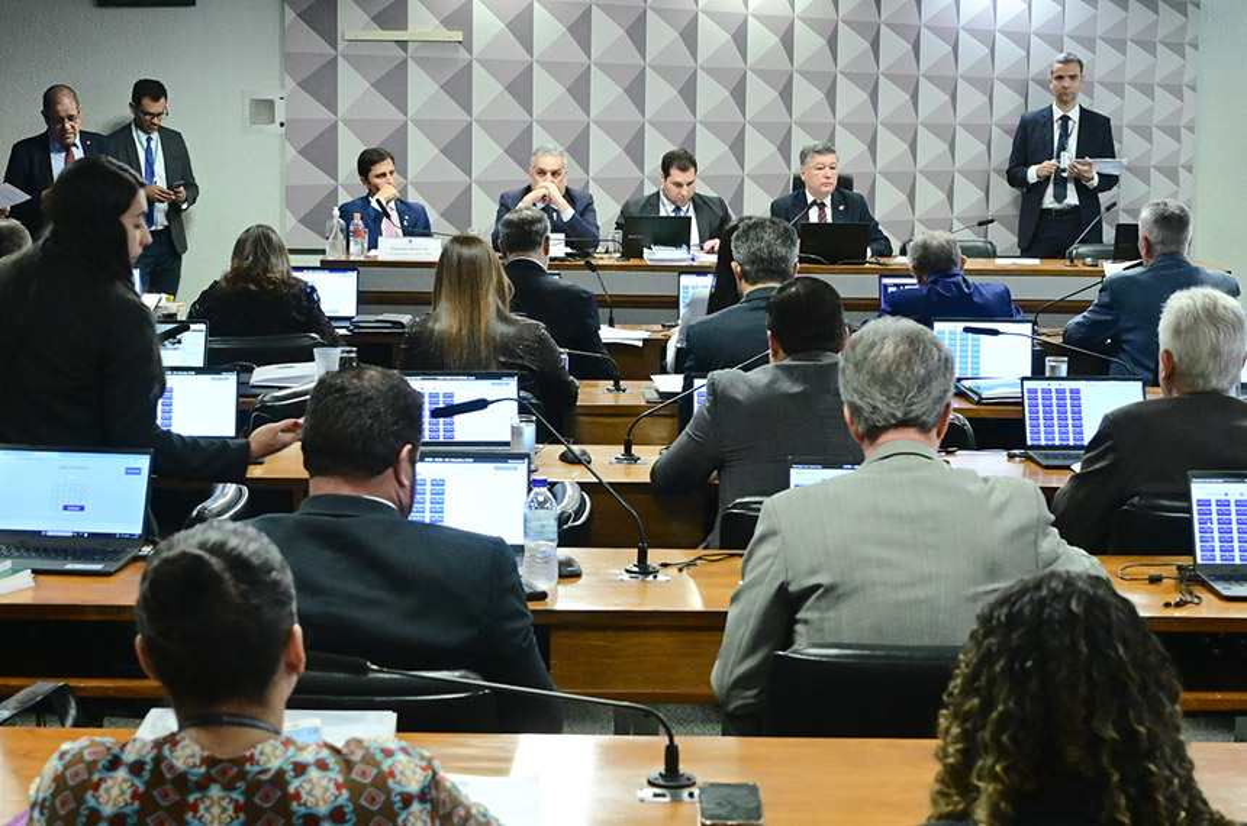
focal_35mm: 45
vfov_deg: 29.7
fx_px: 1556
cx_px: 624
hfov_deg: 43.7
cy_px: 413
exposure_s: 1/160
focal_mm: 30
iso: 4000
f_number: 5
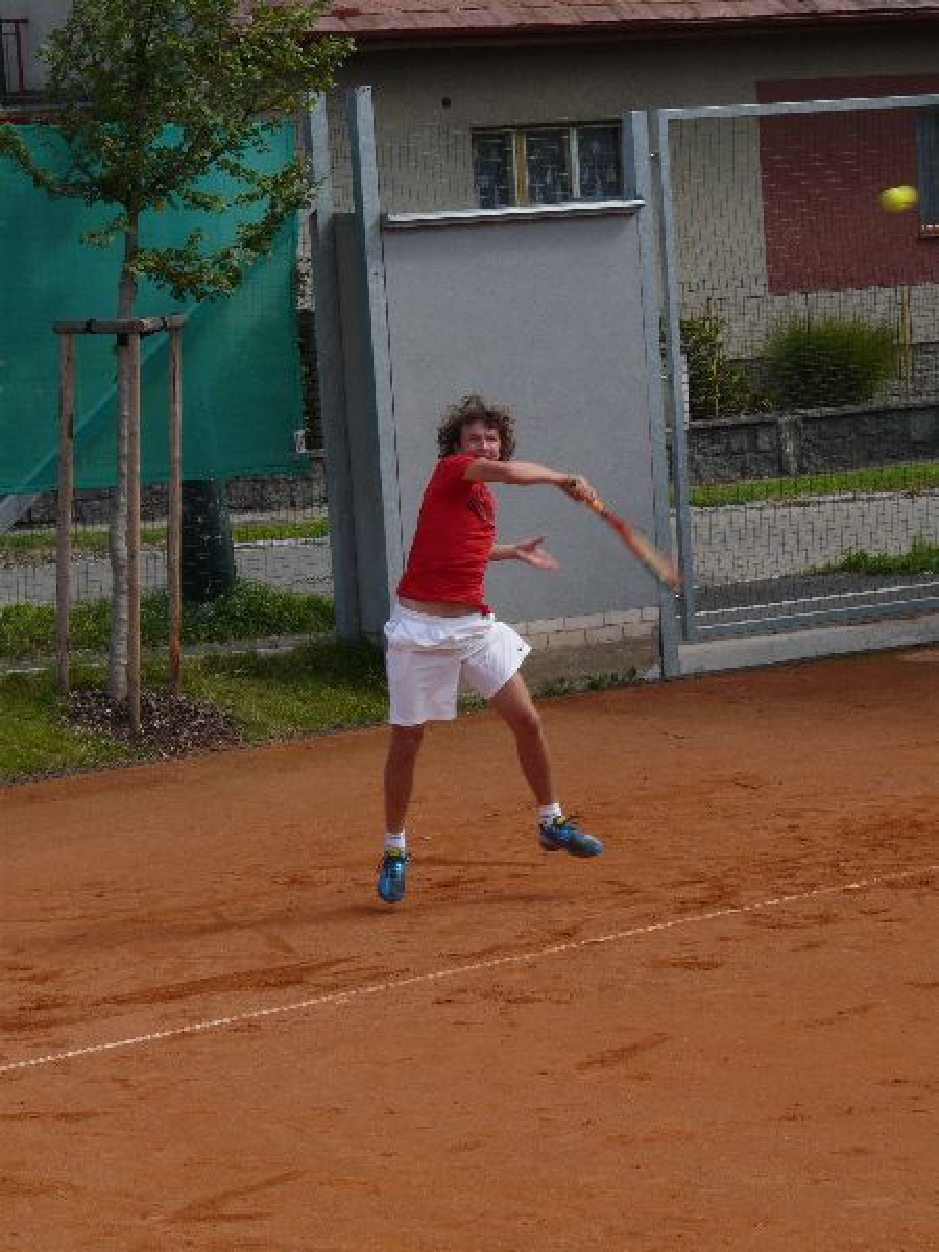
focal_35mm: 120
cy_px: 626
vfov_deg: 16.4
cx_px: 470
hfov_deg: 12.3
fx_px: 4340
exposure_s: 1/250
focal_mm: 19.7
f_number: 5.6
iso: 100
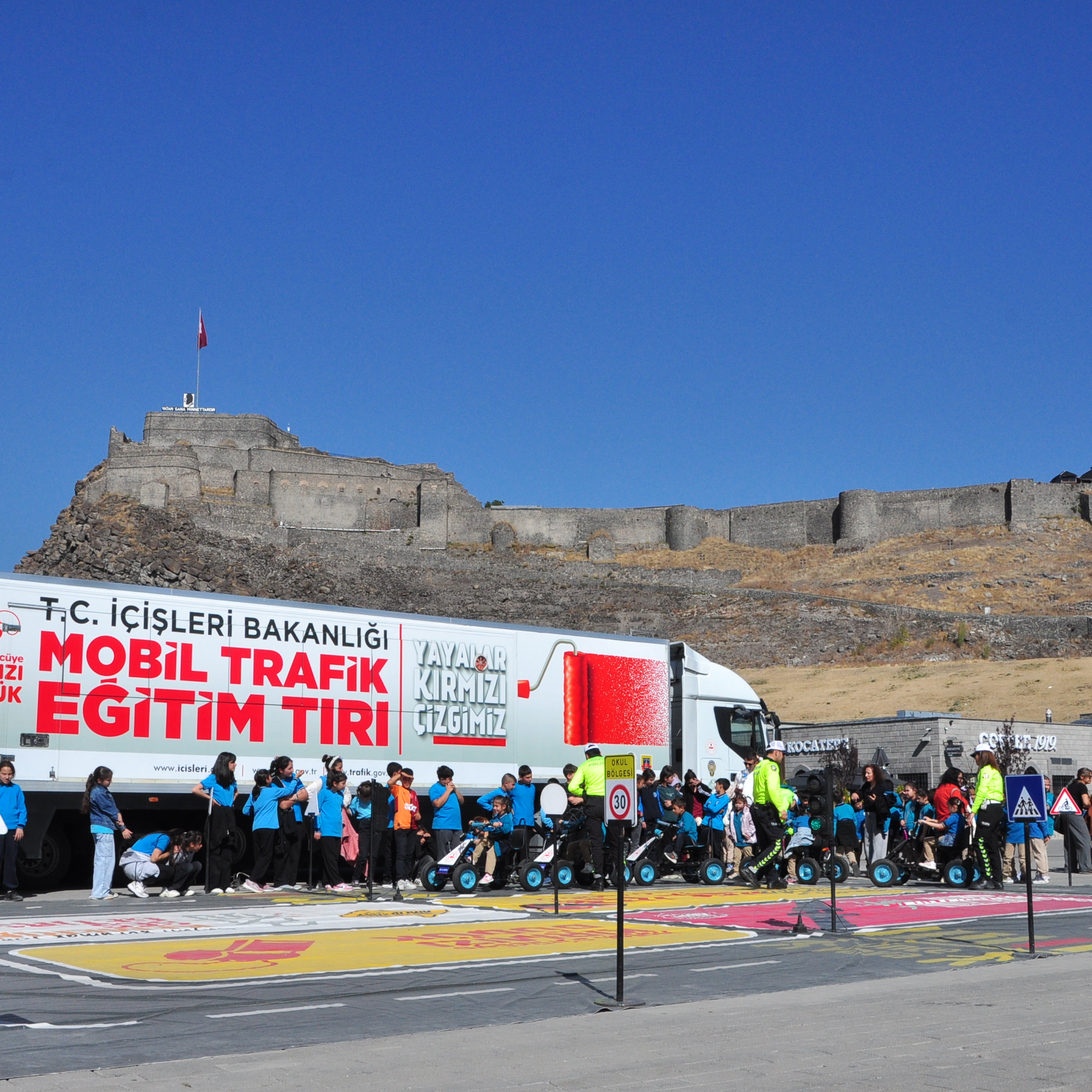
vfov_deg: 39.2
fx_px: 1535
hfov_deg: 39.2
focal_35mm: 43
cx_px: 523
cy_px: 555
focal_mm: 22
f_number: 14
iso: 400
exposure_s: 1/800
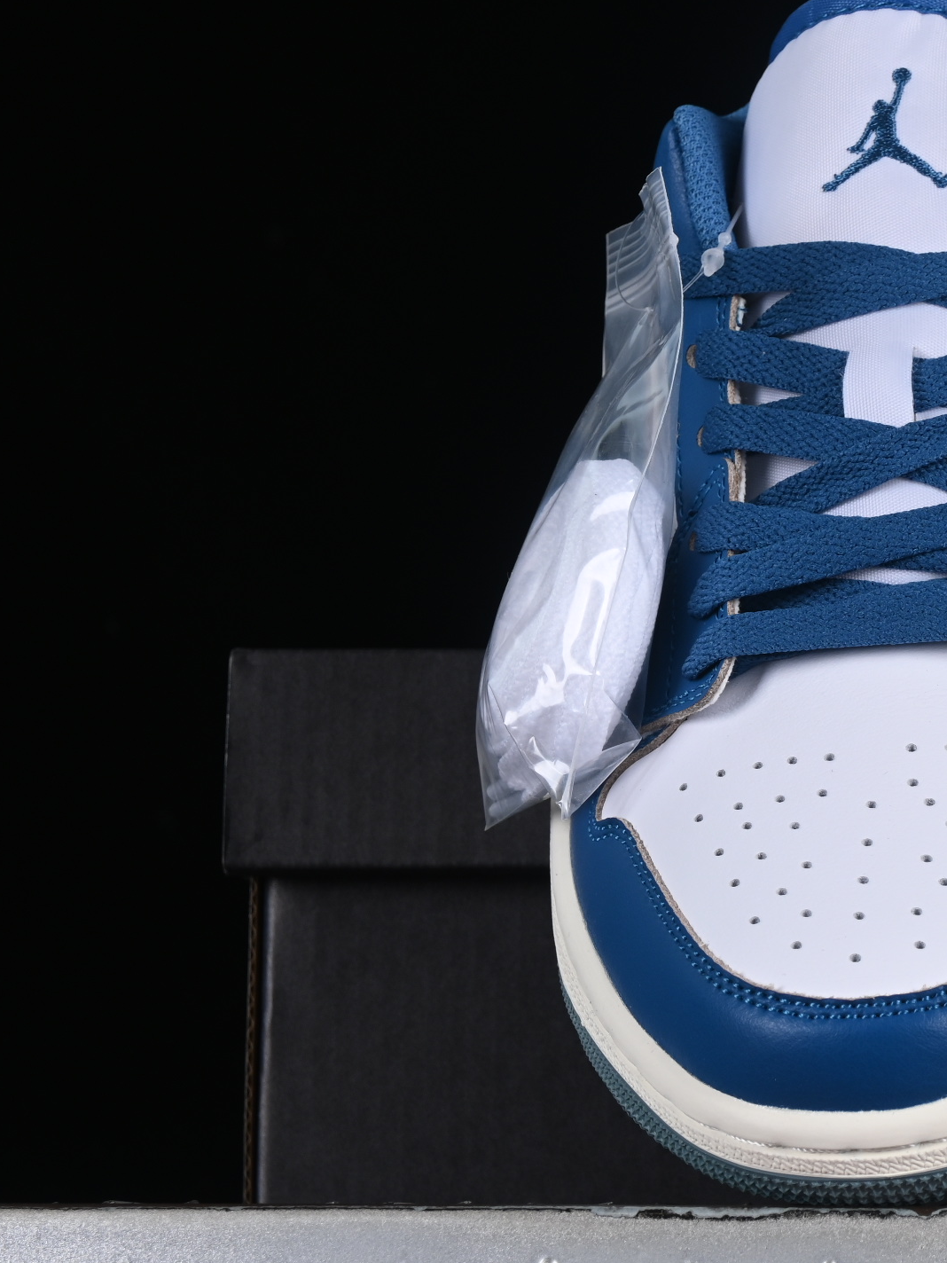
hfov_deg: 10.3
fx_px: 5143
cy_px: 705
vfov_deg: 14.0
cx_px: 1180
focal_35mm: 141
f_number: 8
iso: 160
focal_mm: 50
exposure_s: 1/80
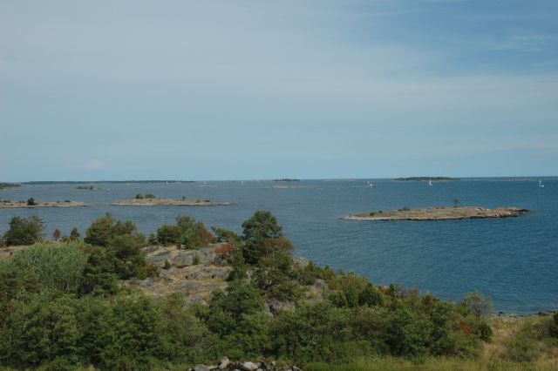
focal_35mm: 46
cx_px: 279
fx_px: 720
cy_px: 186
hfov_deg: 42.3
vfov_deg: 28.9
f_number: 14
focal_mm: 31
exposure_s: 1/640
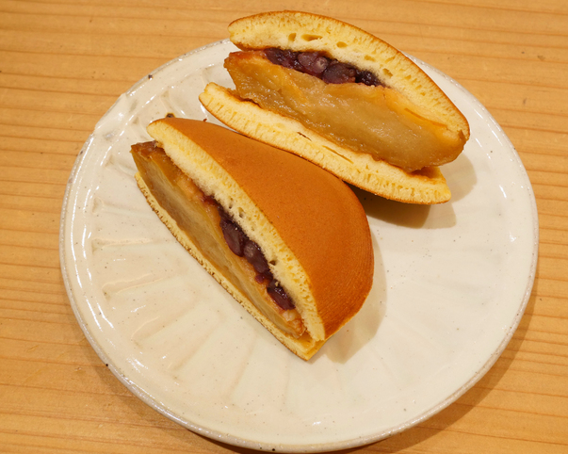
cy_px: 227
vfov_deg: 37.3
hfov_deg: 45.8
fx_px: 672
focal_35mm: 40
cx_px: 292
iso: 640
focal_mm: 19
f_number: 10
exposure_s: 1/25
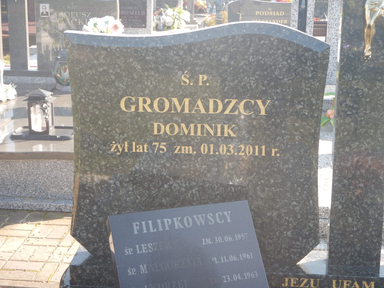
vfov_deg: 21.9
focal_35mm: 67
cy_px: 144
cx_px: 192
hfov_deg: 29.0
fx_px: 743
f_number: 4.5
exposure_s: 1/100
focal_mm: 12
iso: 125
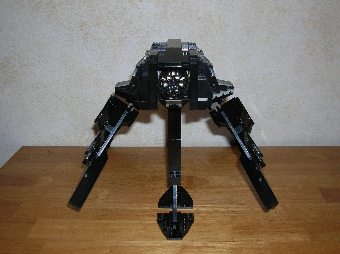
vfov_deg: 34.3
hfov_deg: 44.8
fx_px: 412
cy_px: 127
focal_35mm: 42
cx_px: 170
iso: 50
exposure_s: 1/60.1
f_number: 3
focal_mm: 7.1
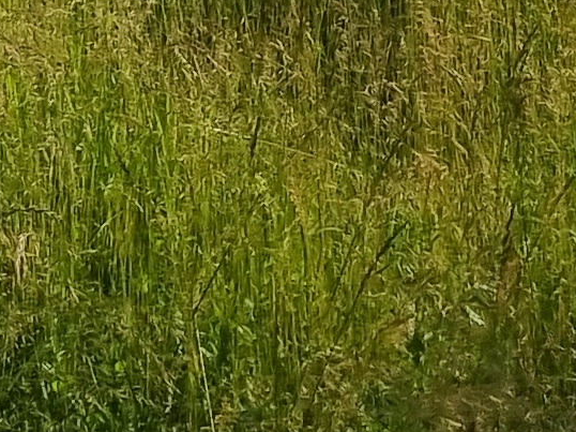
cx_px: -74
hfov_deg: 10.0
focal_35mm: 195
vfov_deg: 6.8
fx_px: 3243
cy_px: -947
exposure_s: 1/4352
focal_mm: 5.4
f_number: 1.8
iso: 50
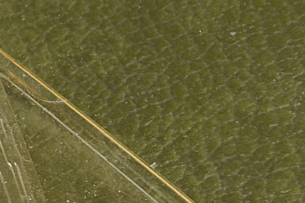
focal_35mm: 451
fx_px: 3822
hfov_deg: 4.4
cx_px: -700
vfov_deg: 3.0
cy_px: 84
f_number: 10
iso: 100
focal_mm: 45
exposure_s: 1/80
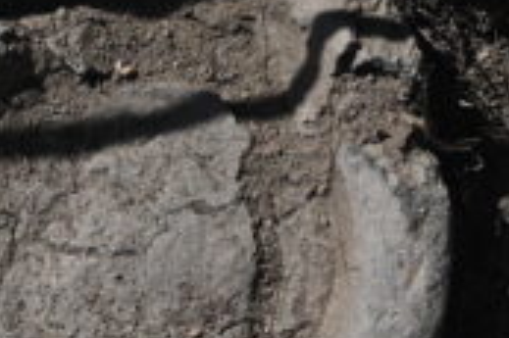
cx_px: 465
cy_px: 510
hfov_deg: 9.1
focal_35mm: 225
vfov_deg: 6.0
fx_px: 3178
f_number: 8
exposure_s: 1/400
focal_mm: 38
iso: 100
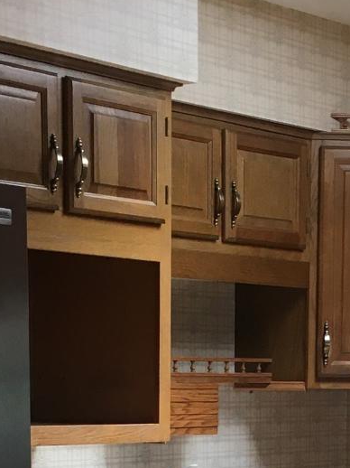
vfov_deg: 16.8
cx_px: 253
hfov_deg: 13.2
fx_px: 1511
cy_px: 575
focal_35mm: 112
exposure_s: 1/30
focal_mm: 4.15
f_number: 2.2
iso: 32
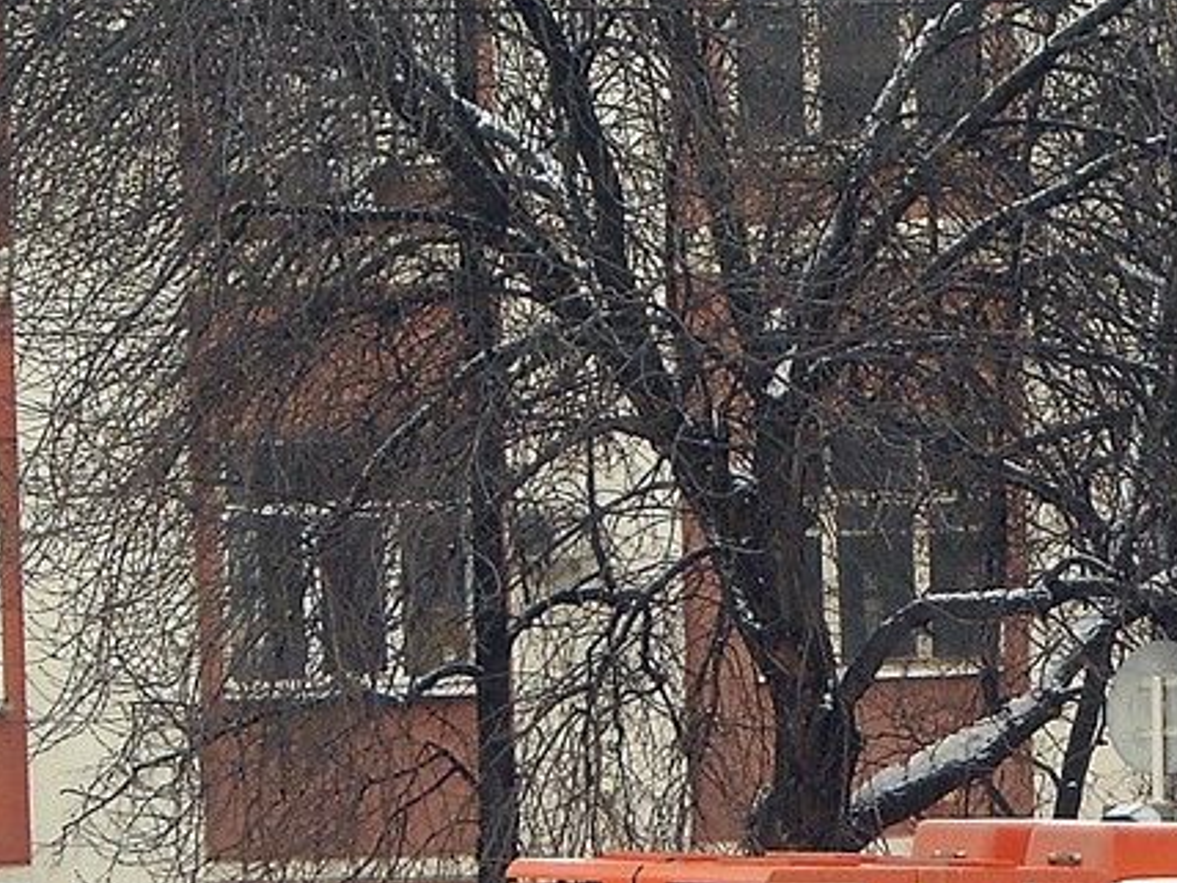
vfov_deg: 5.9
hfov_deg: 7.9
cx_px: 1169
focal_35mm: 251
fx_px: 8534
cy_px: 968
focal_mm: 17.1
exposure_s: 1/250
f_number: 4.7
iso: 109
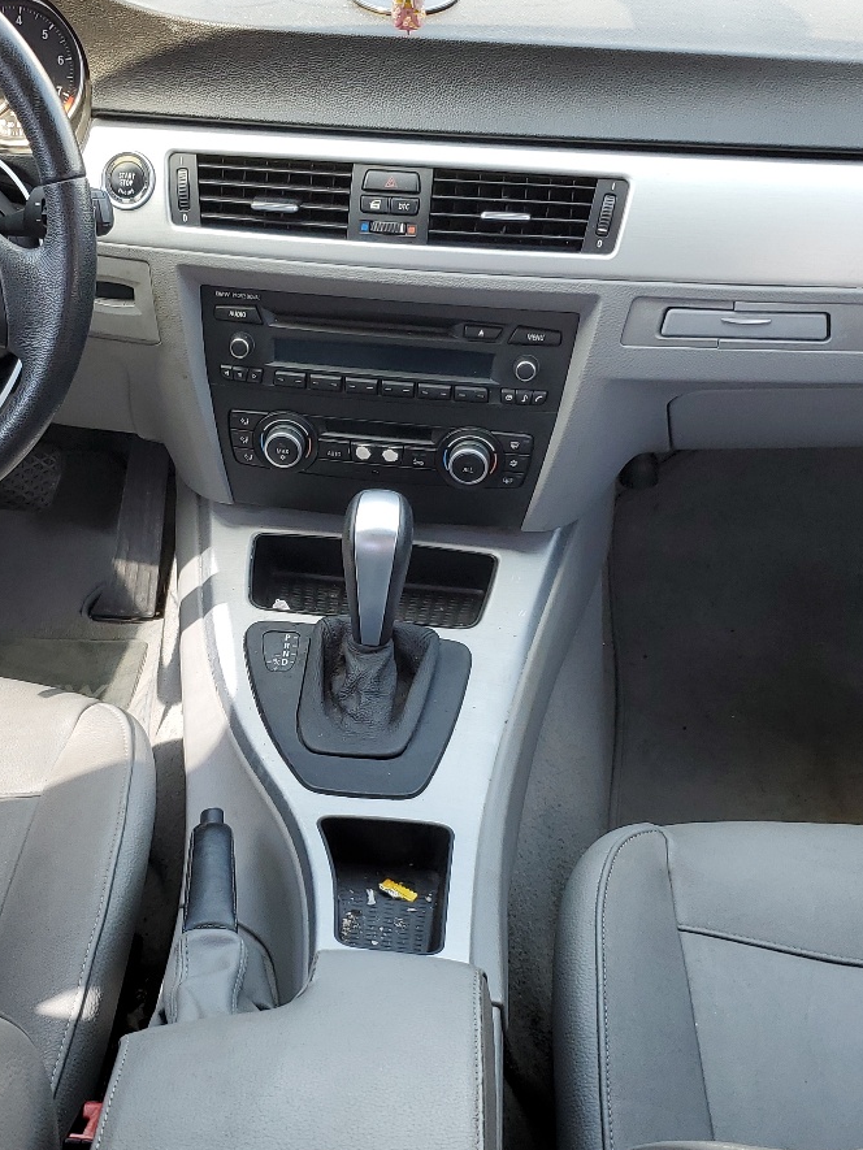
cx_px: 300
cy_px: 681
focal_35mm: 47
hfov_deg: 30.7
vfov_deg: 40.3
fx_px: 1562
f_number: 1.5
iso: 50
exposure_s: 1/141
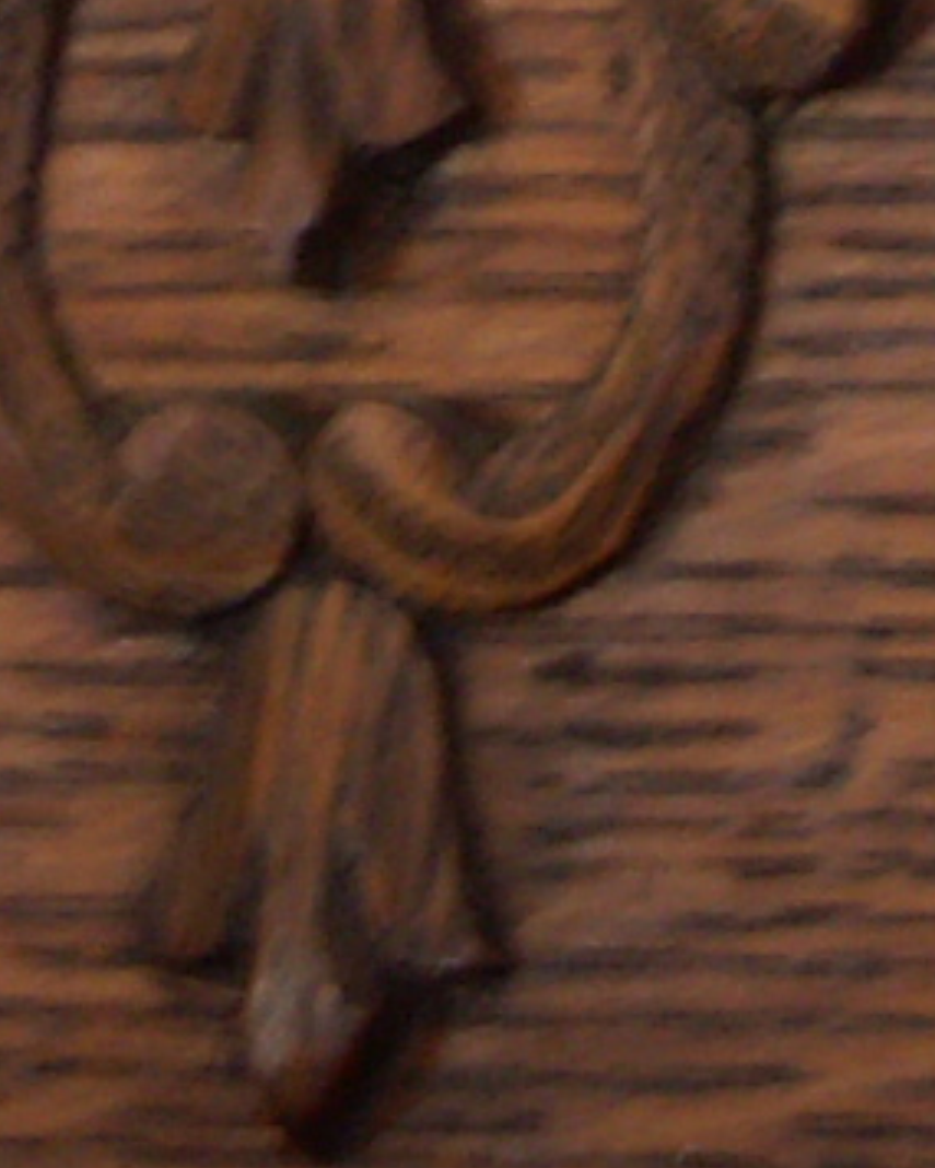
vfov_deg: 7.8
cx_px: 1053
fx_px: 8471
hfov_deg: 6.3
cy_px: -52
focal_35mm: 245
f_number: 7.1
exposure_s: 1/4
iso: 100
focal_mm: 11.16
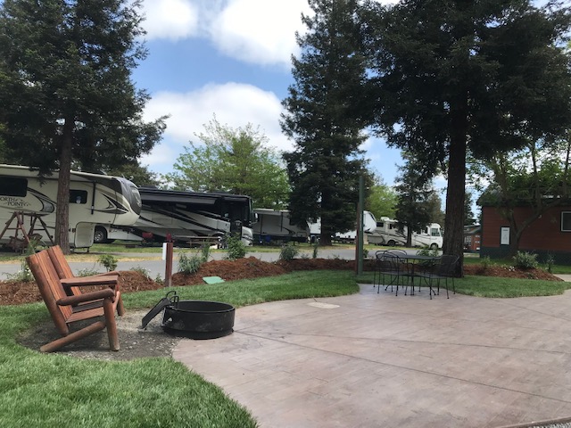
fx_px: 462
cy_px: 214
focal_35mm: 28
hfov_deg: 63.4
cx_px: 286
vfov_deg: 49.7
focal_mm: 3.99
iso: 20
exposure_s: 1/1681
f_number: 1.8
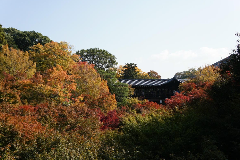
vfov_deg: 30.5
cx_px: 121
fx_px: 293
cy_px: 80
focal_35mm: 44
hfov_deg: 44.5
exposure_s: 1/1600
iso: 800
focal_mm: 29
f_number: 6.3
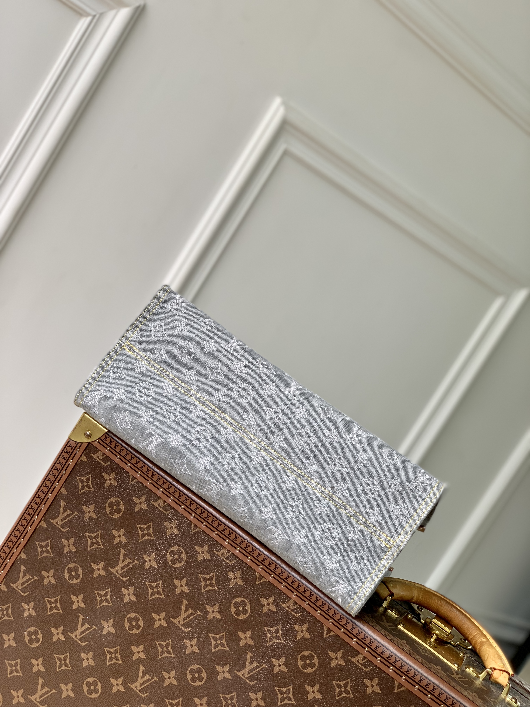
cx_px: 265
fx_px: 1062
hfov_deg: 28.0
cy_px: 354
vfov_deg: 36.8
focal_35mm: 52
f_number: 2.4
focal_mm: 6
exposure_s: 1/122
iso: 16
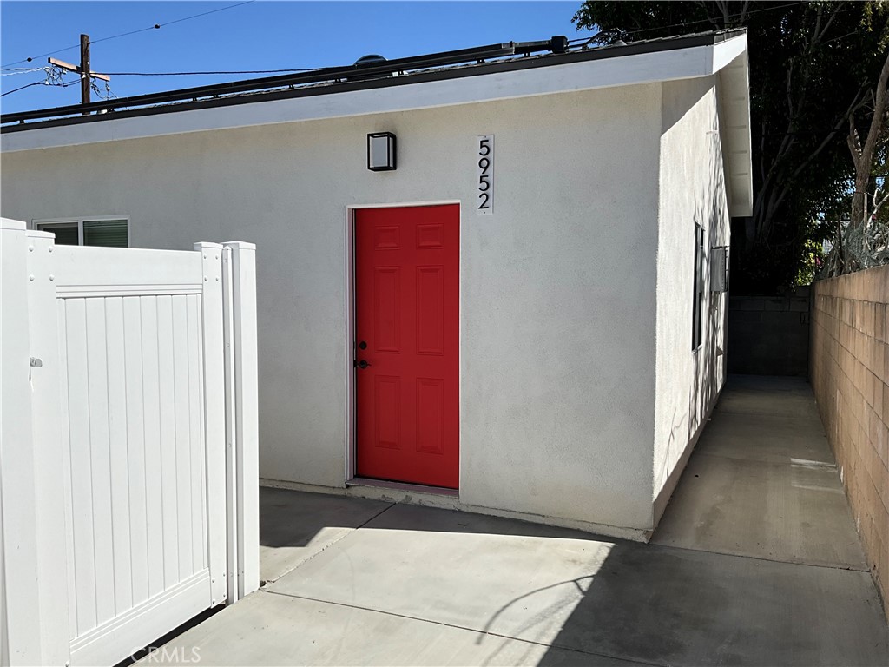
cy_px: 334
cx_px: 444
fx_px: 745
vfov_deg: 48.2
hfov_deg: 61.7
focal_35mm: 29
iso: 25
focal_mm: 3
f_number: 1.8
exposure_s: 1/4065
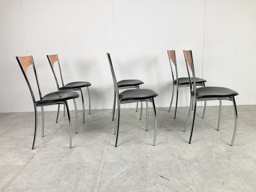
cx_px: 128
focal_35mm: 28
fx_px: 207
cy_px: 96
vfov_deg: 49.7
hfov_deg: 63.4
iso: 64
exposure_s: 1/121
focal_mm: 3.99
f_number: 1.8
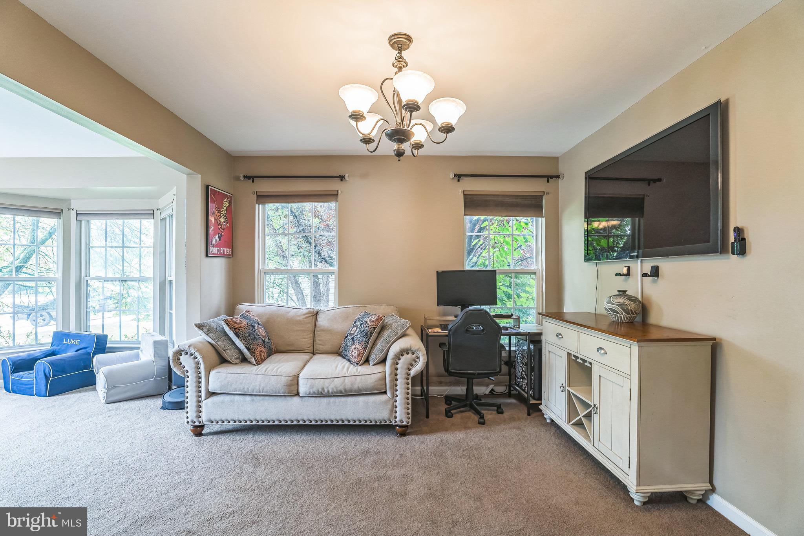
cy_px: 268
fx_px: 368
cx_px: 402
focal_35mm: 16
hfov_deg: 95.0
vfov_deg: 72.0
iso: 640
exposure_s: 1/30
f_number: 5.6
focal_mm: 16.5
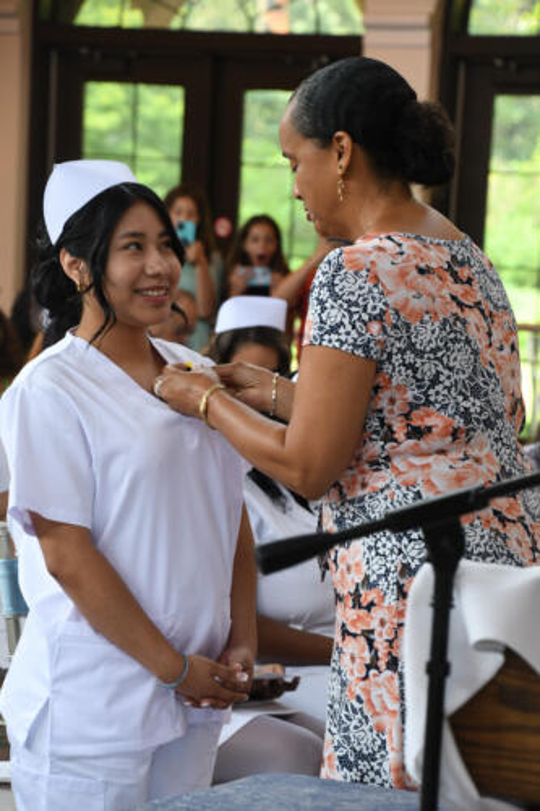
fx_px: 3715
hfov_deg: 8.3
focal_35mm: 165
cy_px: 406
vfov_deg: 12.5
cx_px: 270
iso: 1000
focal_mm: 110
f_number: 8
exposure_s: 1/60
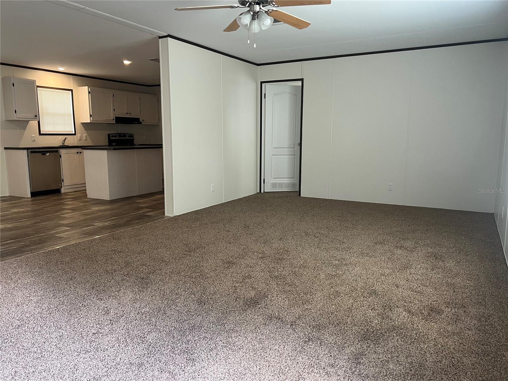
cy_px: 190
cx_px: 254
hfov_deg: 67.3
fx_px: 382
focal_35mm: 26
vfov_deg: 53.1
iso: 160
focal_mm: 5.7
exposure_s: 1/60
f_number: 1.5
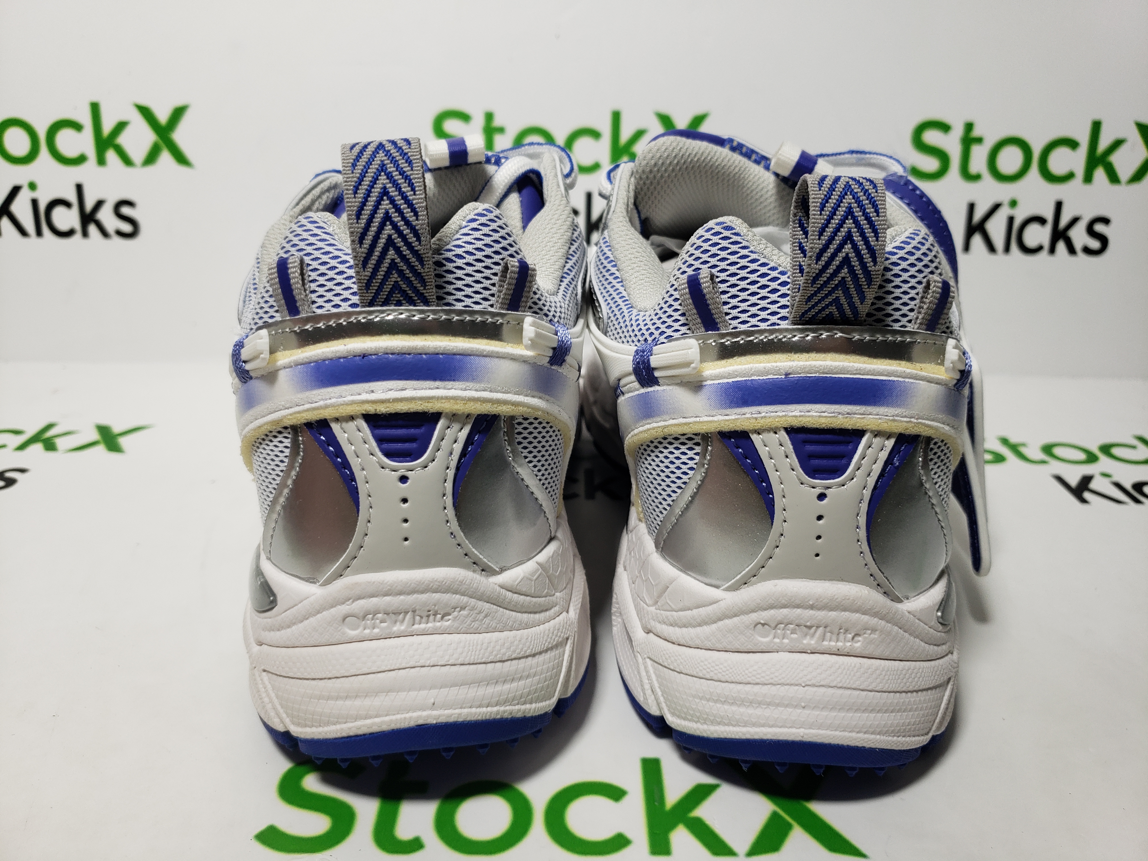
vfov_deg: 53.1
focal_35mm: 26
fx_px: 862
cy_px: 430
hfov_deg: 67.3
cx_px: 574
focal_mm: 4.3
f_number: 1.5
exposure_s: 1/395
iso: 50
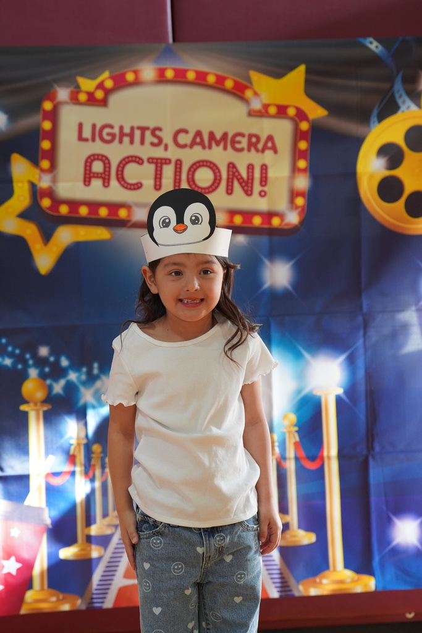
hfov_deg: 12.3
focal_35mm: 111
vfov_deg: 18.4
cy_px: 316
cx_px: 211
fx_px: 1951
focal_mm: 111
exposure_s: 1/160
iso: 2000
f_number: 4
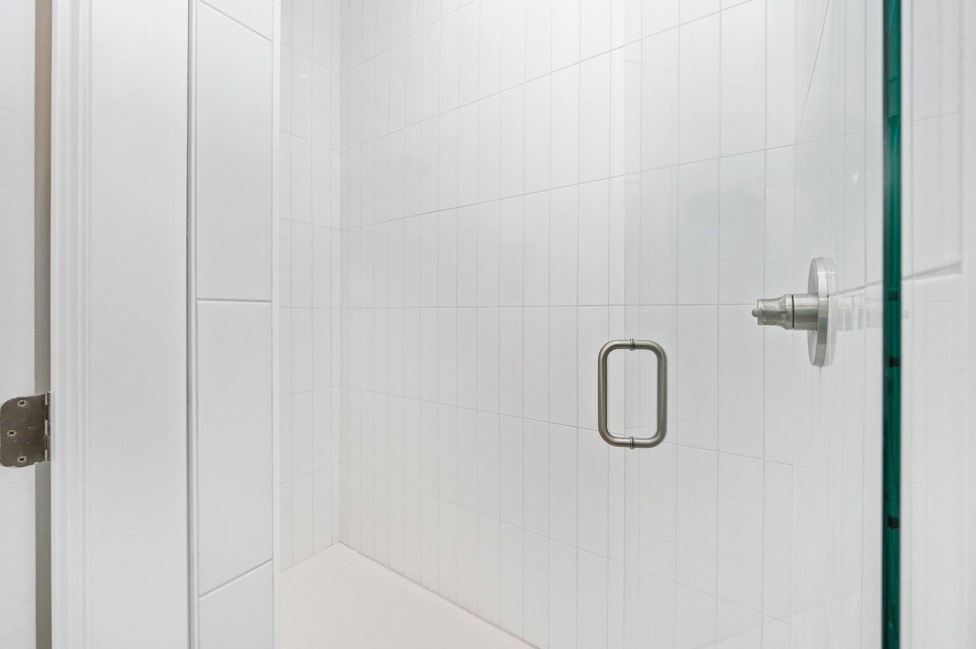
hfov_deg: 104.3
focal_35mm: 14
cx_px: 488
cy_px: 324
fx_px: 379
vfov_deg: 81.1
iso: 200
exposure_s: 1/60
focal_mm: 14
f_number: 9
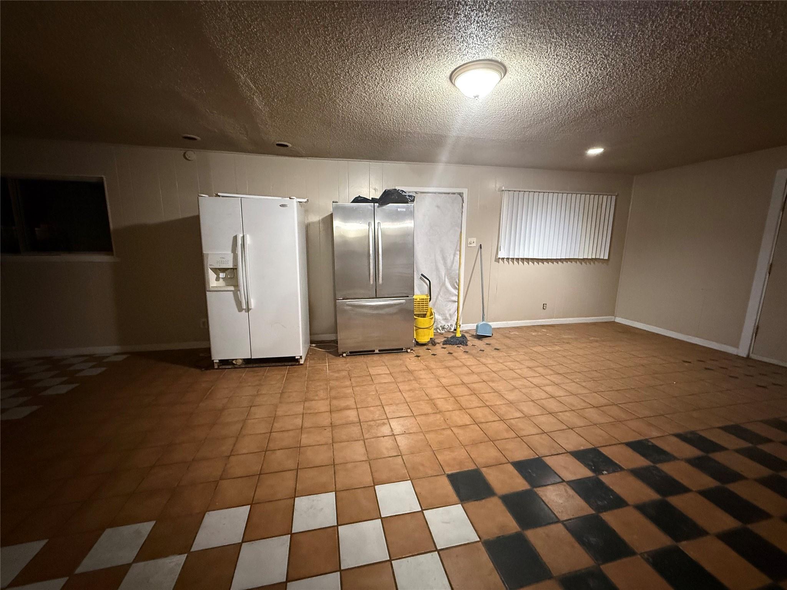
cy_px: 295
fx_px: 318
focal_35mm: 14
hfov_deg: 102.1
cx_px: 394
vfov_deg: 85.7
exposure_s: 1/40
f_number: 2.2
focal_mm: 2.22
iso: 1000
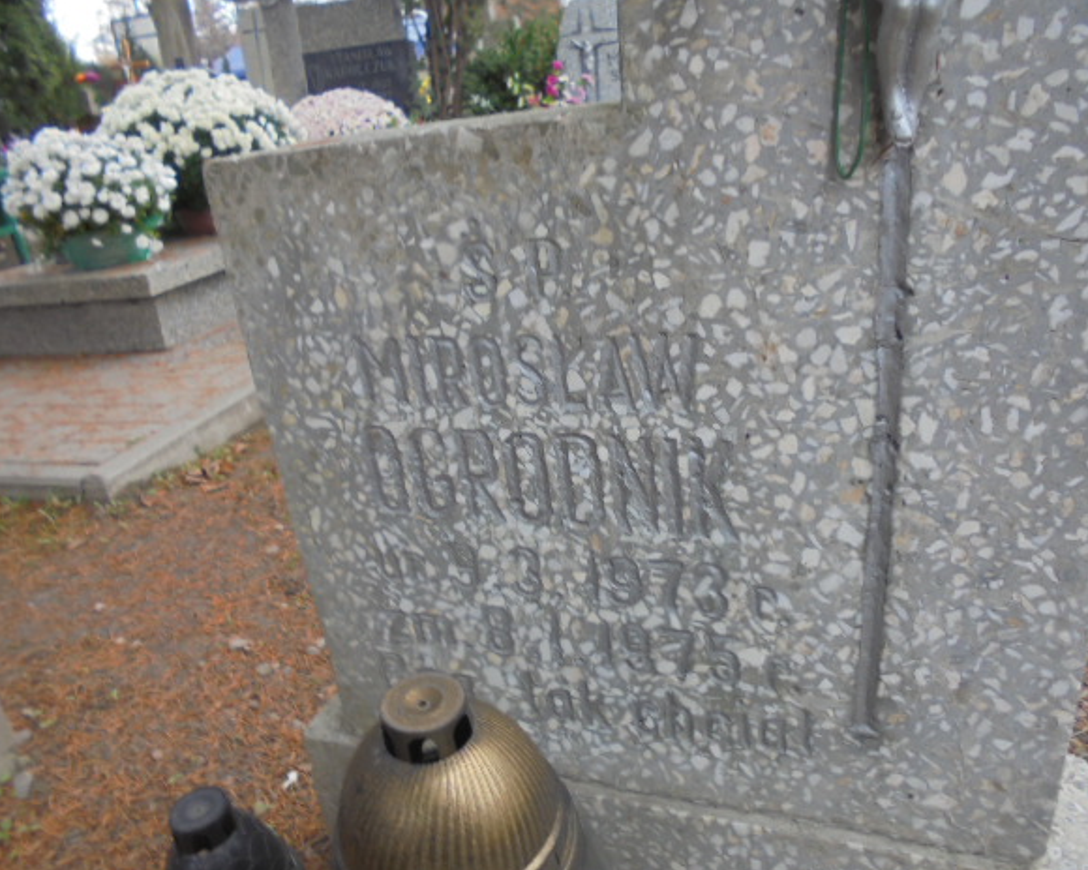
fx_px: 902
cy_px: 429
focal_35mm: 28
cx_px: 567
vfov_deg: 51.5
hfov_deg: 62.2
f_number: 3.5
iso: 100
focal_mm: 4.6
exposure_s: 1/50
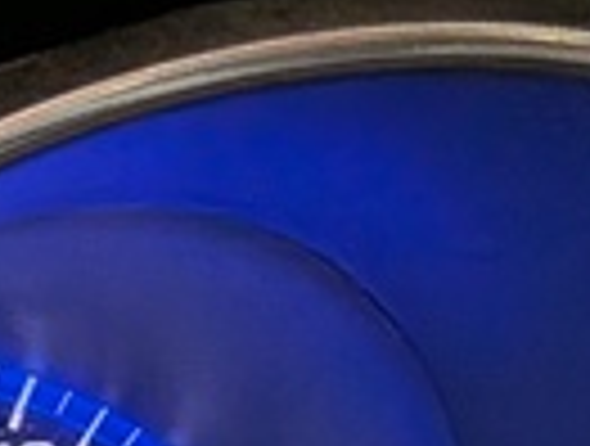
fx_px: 3196
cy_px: 527
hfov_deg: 9.1
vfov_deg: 7.9
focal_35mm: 187
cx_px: -1009
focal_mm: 4.53
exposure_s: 1/100
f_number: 1.7
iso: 237
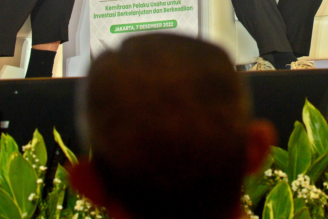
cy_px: -33
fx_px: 3800
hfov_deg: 4.9
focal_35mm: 417
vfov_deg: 3.3
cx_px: 264
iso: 2500
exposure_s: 1/200
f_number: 8
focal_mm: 145
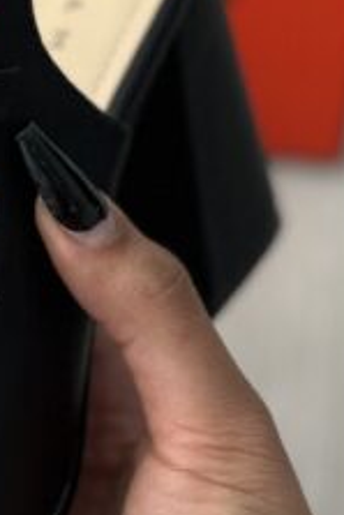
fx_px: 1617
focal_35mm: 113
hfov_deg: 11.9
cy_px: 130
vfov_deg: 18.0
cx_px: -74
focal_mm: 5.7
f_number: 1.5
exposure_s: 1/120
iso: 40
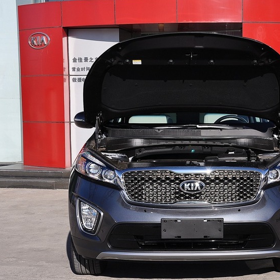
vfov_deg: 22.5
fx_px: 702
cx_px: 198
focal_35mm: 77
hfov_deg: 22.4
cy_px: 158
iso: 200
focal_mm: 35
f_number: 7.1
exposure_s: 1/200
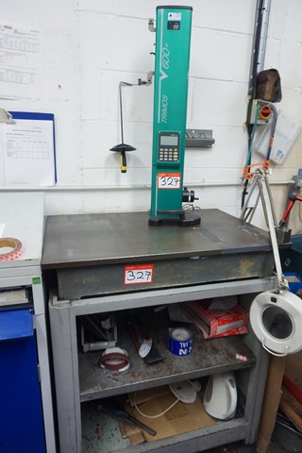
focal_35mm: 24
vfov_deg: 73.7
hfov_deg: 53.1
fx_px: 302
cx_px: 151
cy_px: 226
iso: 1250
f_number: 4
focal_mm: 16
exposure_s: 1/160
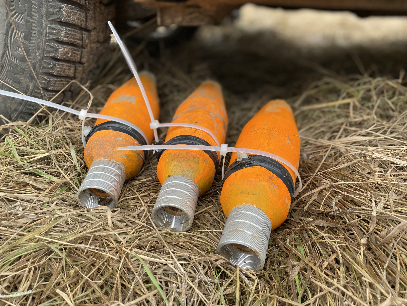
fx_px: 306
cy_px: 153
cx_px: 204
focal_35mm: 26
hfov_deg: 67.3
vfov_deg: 53.1
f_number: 1.8
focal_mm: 4.25
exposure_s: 1/121
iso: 40
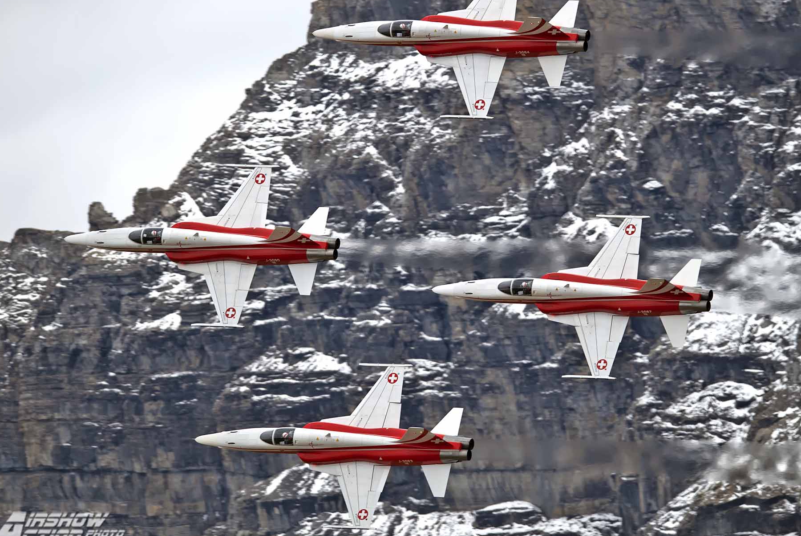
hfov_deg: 4.5
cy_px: 248
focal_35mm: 455
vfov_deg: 3.0
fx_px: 10131
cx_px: 438
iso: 250
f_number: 4
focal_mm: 400
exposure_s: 1/2500
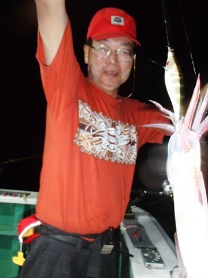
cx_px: 104
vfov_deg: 63.4
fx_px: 224
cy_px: 139
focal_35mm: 28
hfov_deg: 49.7
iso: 640
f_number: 11
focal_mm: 5
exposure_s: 1/30
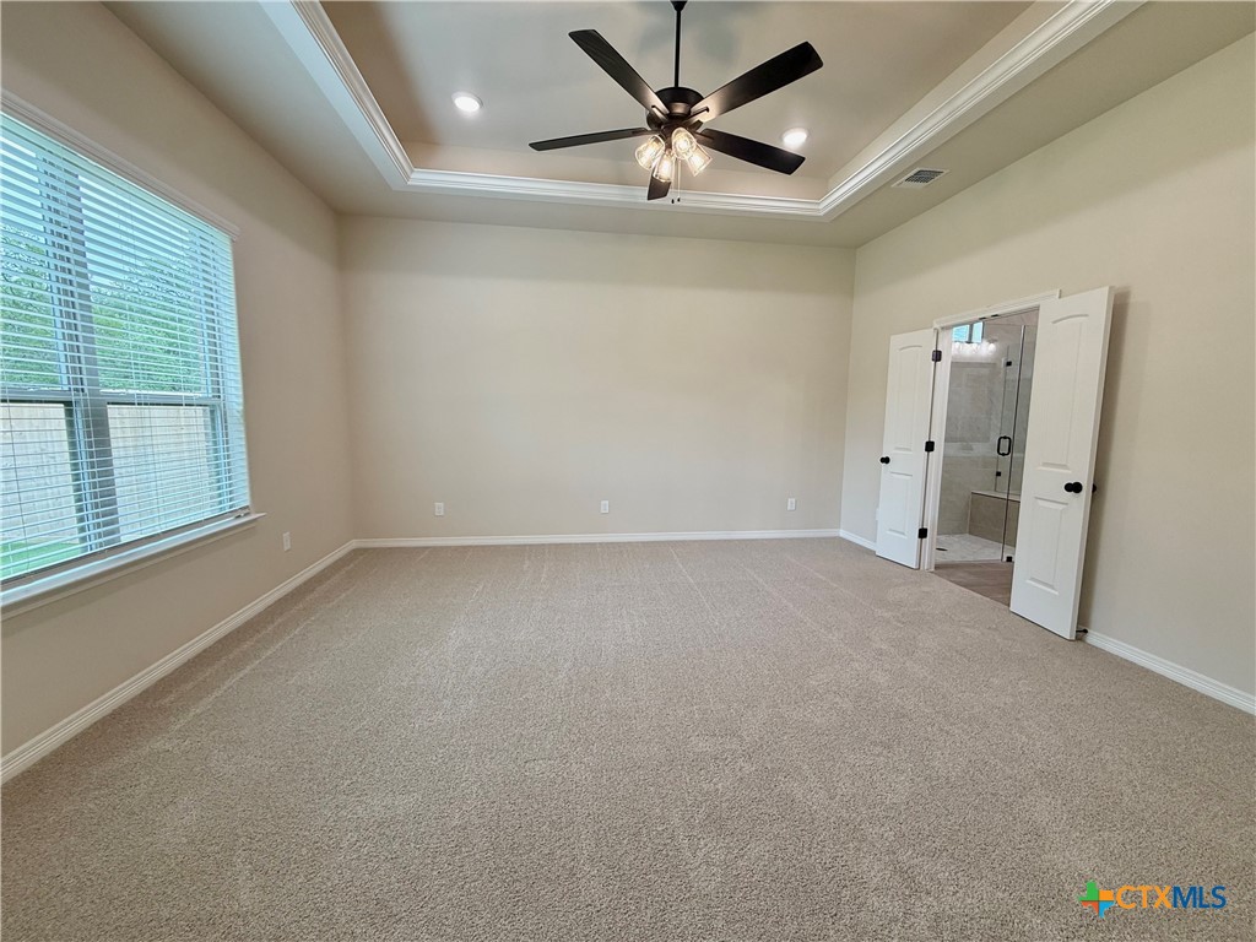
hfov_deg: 102.1
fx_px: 508
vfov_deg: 85.7
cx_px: 628
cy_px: 471
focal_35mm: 14
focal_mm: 2.22
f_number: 2.2
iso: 80
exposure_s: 1/60
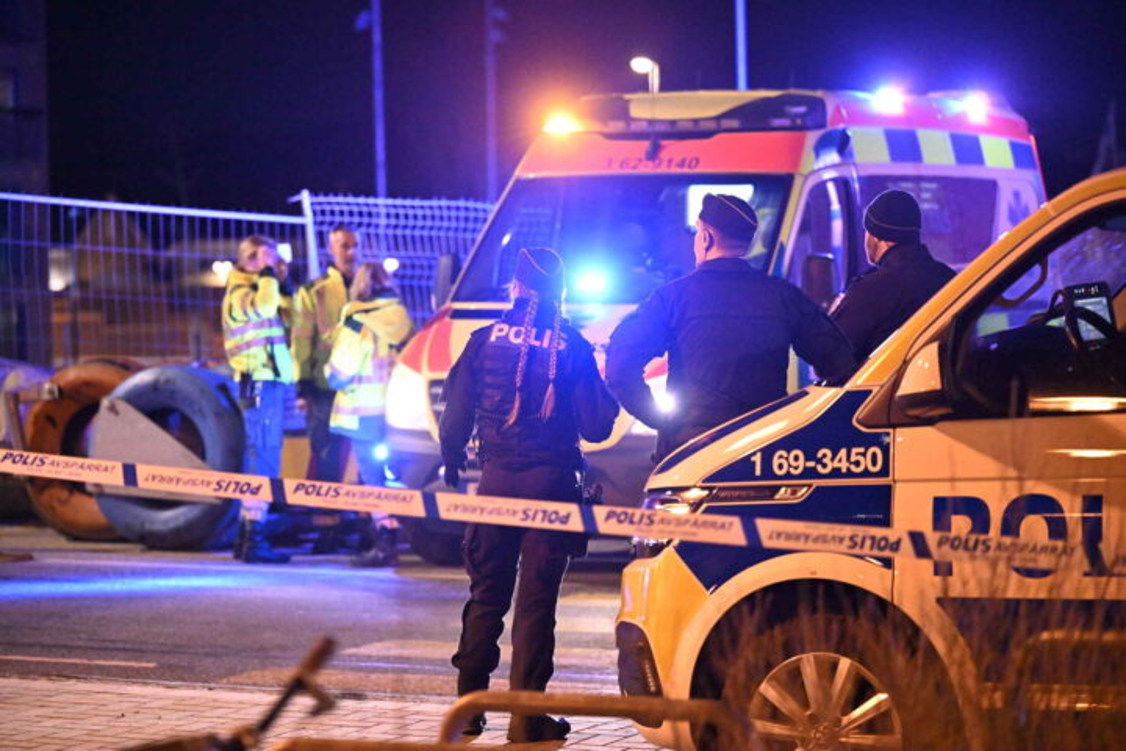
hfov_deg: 17.8
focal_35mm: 115
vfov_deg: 11.9
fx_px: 3597
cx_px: 563
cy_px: 376
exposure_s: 1/100
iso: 5600
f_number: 2.8
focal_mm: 115
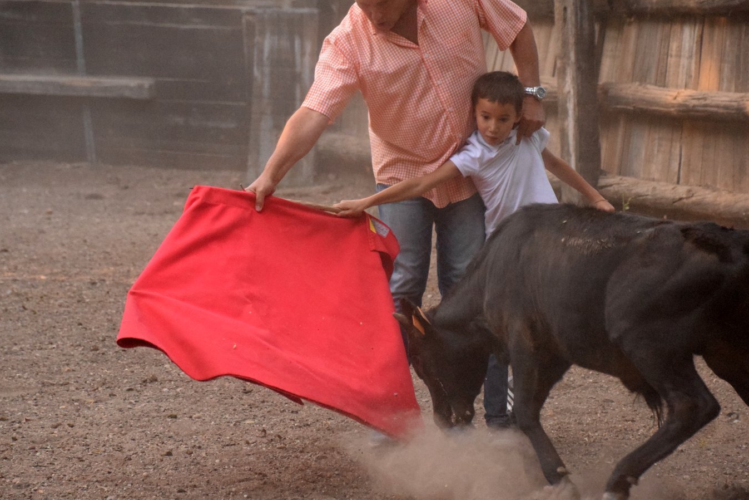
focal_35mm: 196
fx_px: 4078
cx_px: 373
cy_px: 219
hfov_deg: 10.5
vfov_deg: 7.0
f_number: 5.6
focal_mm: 110
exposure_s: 1/1000
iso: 6400
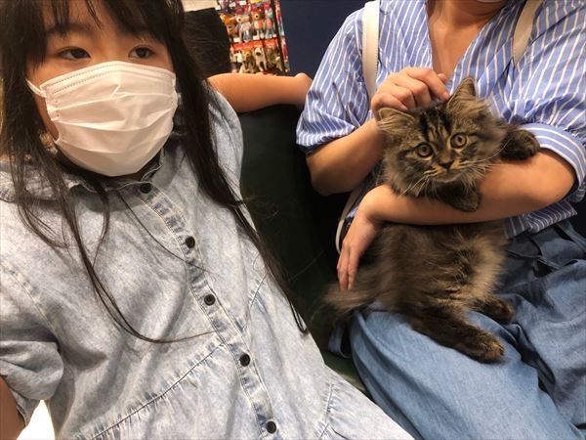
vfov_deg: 49.7
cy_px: 220
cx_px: 293
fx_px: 474
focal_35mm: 28
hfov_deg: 63.4
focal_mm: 3.99
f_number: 1.8
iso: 32
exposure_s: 1/33
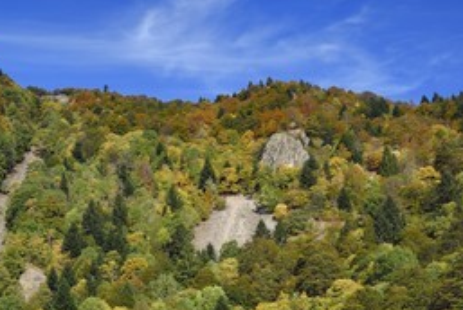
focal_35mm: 62
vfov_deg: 21.8
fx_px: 798
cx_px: 94
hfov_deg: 31.5
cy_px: 222
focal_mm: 38
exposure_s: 1/250
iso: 200
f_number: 11
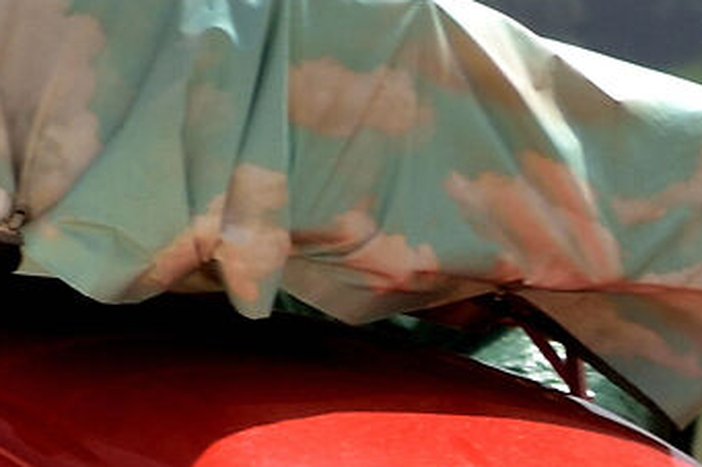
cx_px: -387
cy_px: 702
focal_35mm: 1289
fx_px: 25122
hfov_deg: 1.6
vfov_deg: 1.1
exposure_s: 1/500
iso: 200
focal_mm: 122
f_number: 9
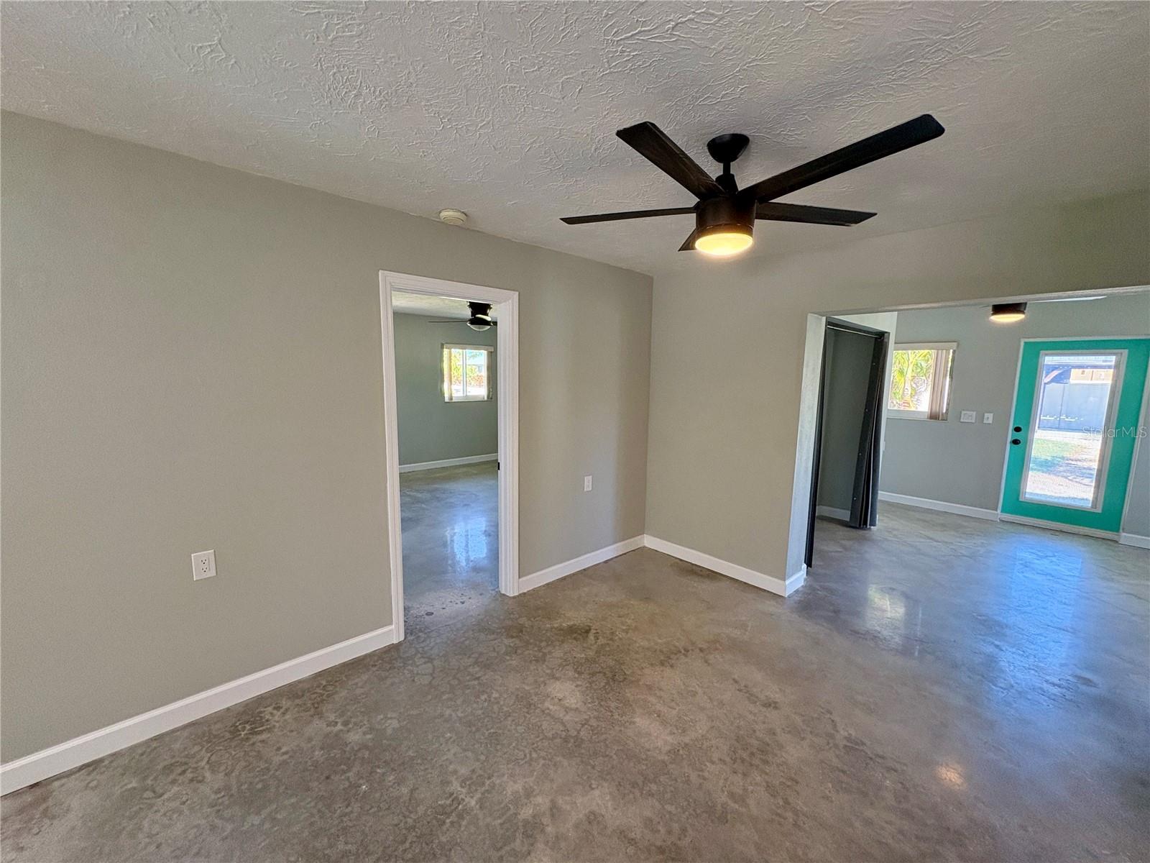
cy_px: 432
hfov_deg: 102.1
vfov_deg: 85.7
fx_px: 465
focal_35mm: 14
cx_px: 575
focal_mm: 2.22
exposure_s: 1/120
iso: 320
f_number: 2.2
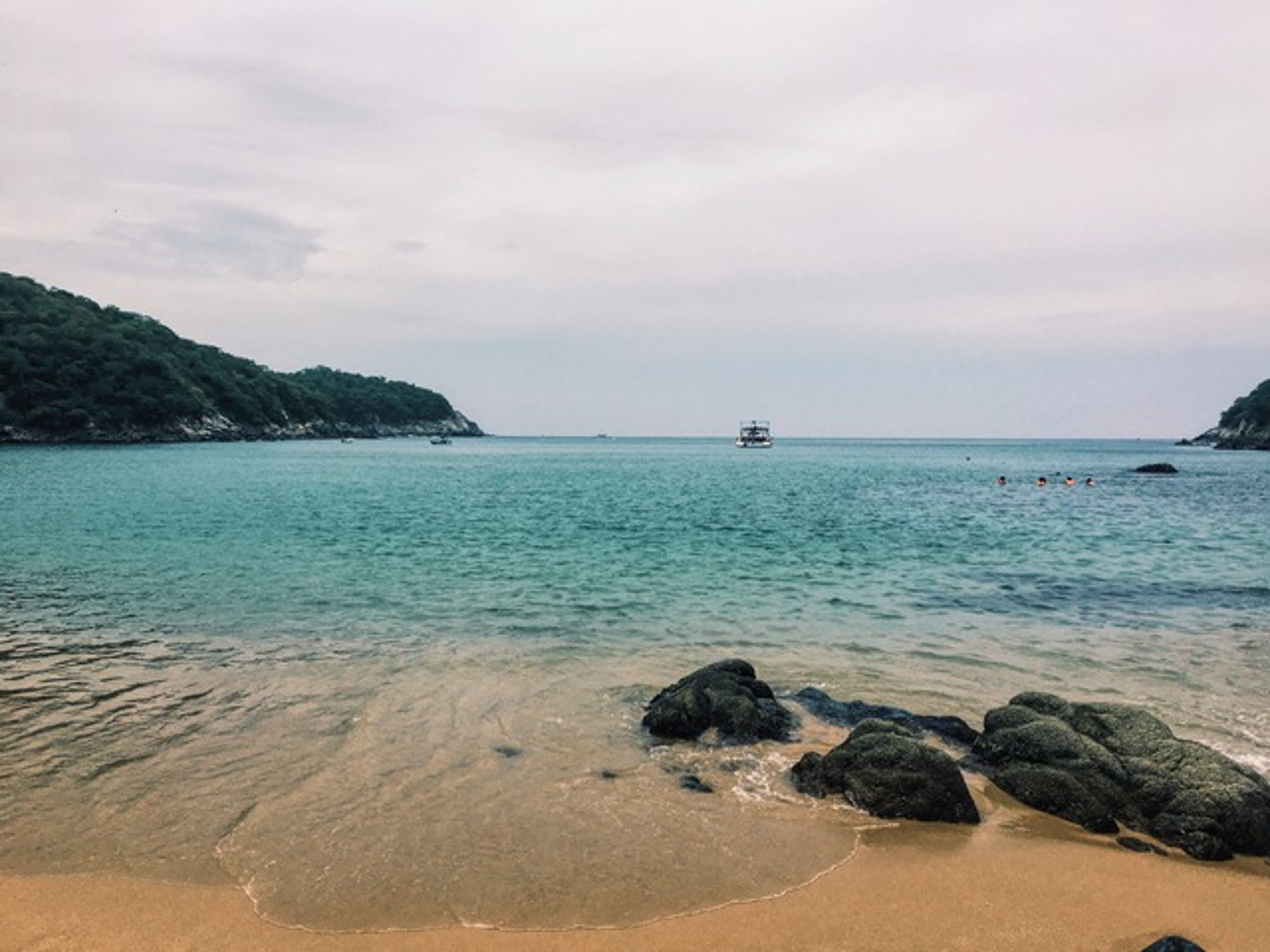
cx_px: 635
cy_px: 476
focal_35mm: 29
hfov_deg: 61.7
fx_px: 1064
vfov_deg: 48.2
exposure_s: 1/3497
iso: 25
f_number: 2.2
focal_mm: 4.15
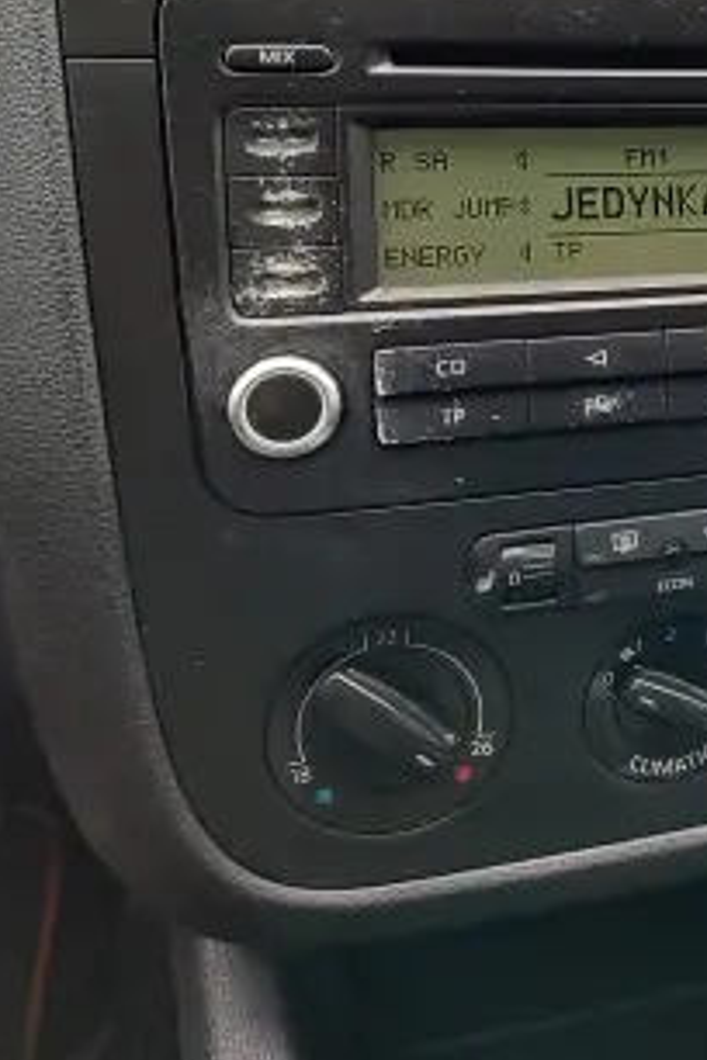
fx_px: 1473
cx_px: 1092
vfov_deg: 38.7
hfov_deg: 21.9
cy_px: 284
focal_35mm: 50
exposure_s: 1/190
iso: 100
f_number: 1.8
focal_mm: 5.56
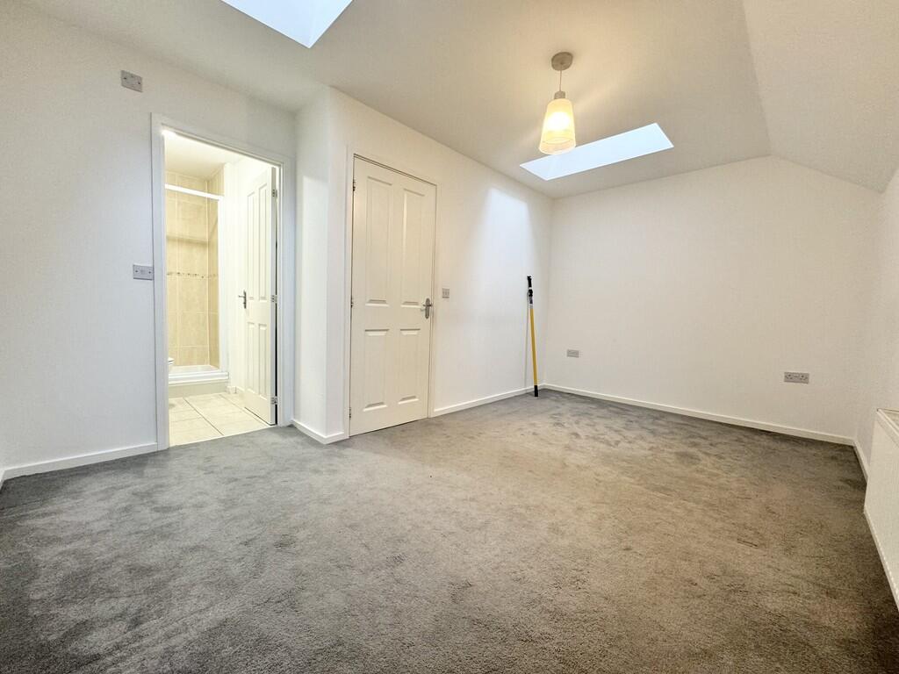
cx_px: 450
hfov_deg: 102.1
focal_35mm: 14
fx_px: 364
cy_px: 337
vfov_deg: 85.7
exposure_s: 1/50
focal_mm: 2.22
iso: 160
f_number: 2.2
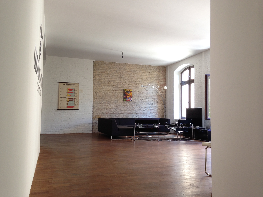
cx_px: 132
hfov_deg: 55.4
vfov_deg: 42.9
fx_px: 251
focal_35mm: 33
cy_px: 98
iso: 50
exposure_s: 1/20
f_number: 2.4
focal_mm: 4.12
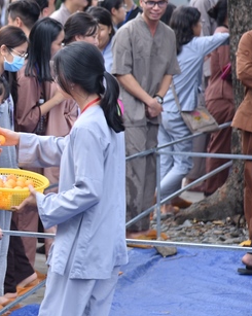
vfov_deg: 8.7
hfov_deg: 6.9
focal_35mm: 223
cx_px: -75
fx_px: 2082
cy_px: 133
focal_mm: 112
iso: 100
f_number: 4.5
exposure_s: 1/125
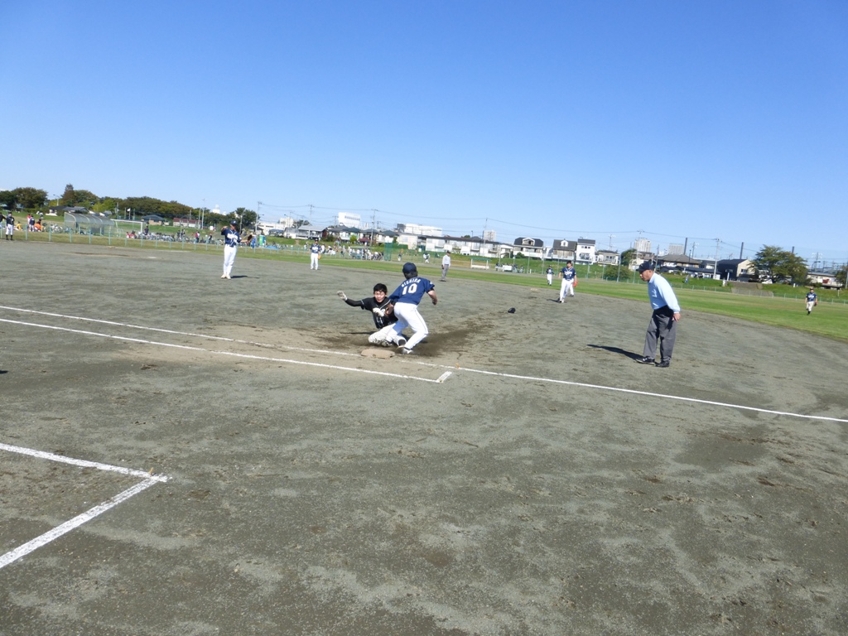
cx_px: 424
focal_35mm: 25
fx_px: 612
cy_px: 318
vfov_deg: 54.9
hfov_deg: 69.4
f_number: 4
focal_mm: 4.3
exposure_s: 1/800
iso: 100
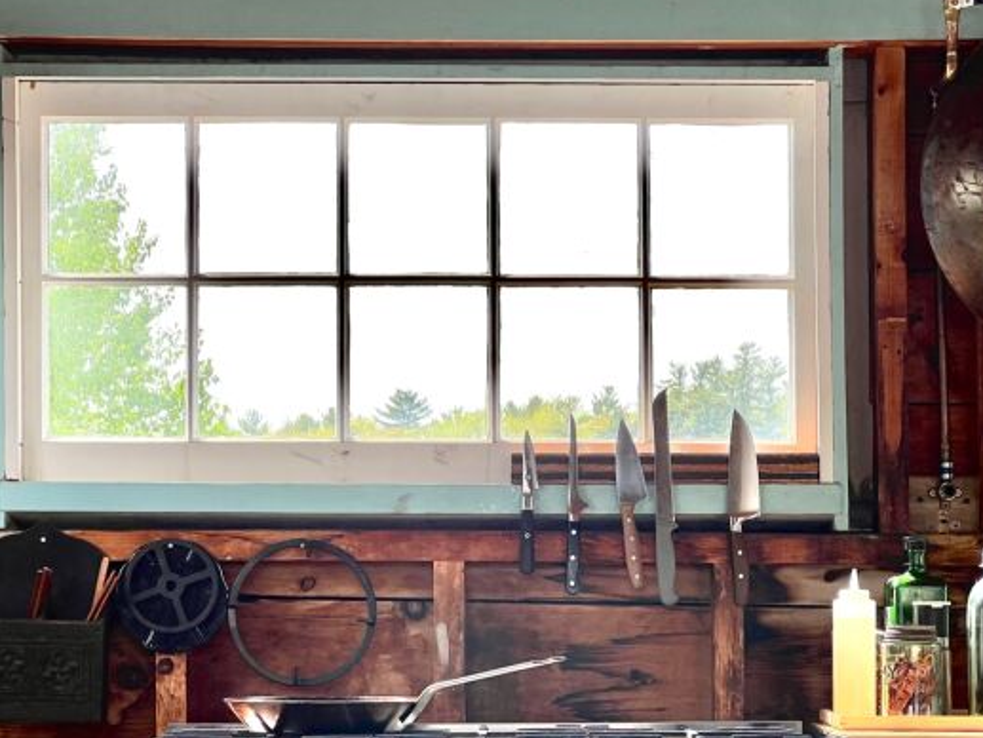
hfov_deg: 18.0
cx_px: 510
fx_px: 3096
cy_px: 501
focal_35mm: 109
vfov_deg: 13.6
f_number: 2.8
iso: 32
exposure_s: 1/127
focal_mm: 9
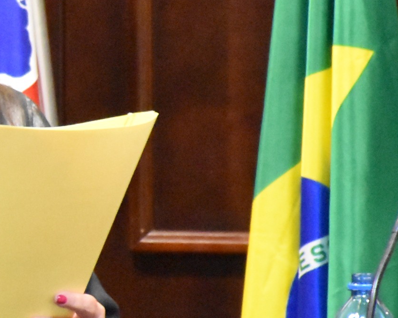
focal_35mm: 701
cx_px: -154
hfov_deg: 2.8
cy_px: 144
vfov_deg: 2.2
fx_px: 8259
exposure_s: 1/80
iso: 12800
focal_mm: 140
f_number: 5.6
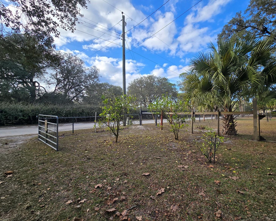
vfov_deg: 88.0
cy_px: 112
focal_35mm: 14
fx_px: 114
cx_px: 152
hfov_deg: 100.4
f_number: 2.2
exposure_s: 1/788
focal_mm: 2.2
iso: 50
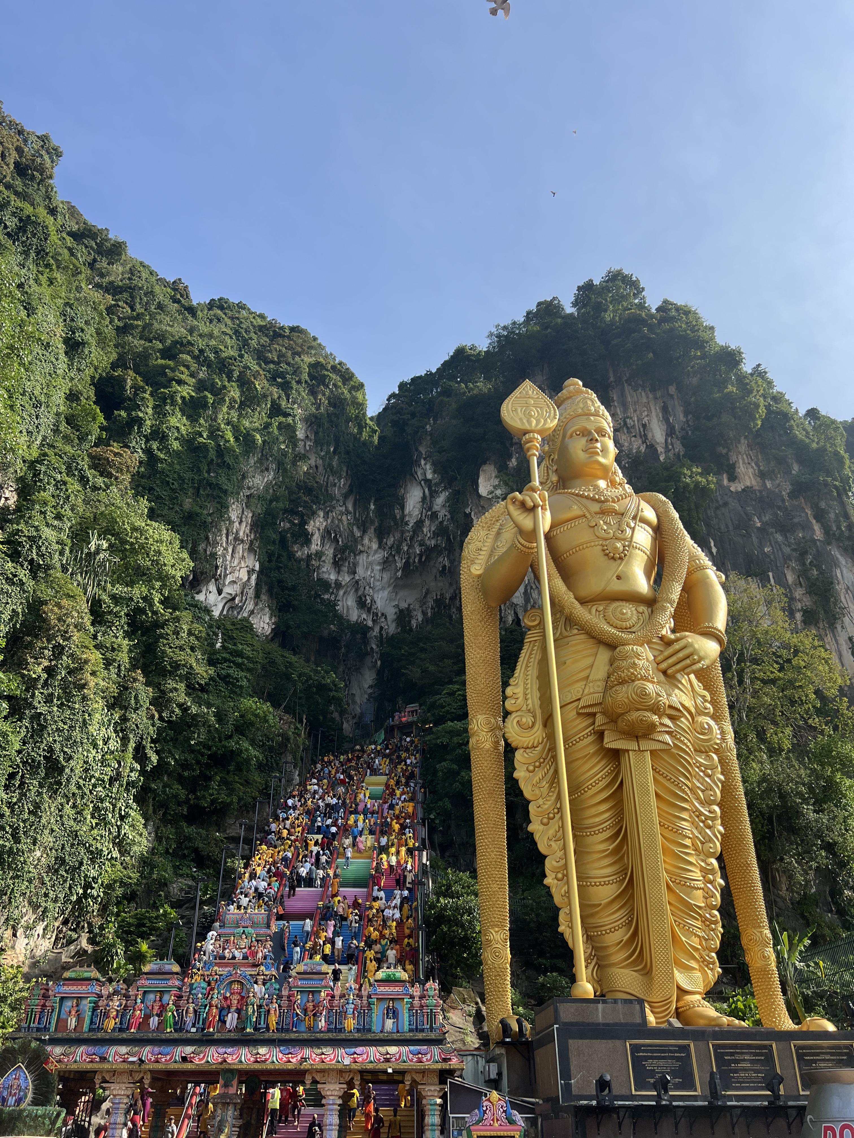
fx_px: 855
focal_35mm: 26
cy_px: 569
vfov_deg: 67.3
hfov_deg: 53.1
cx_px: 427
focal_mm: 5.7
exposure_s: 1/2695
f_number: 1.5
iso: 50
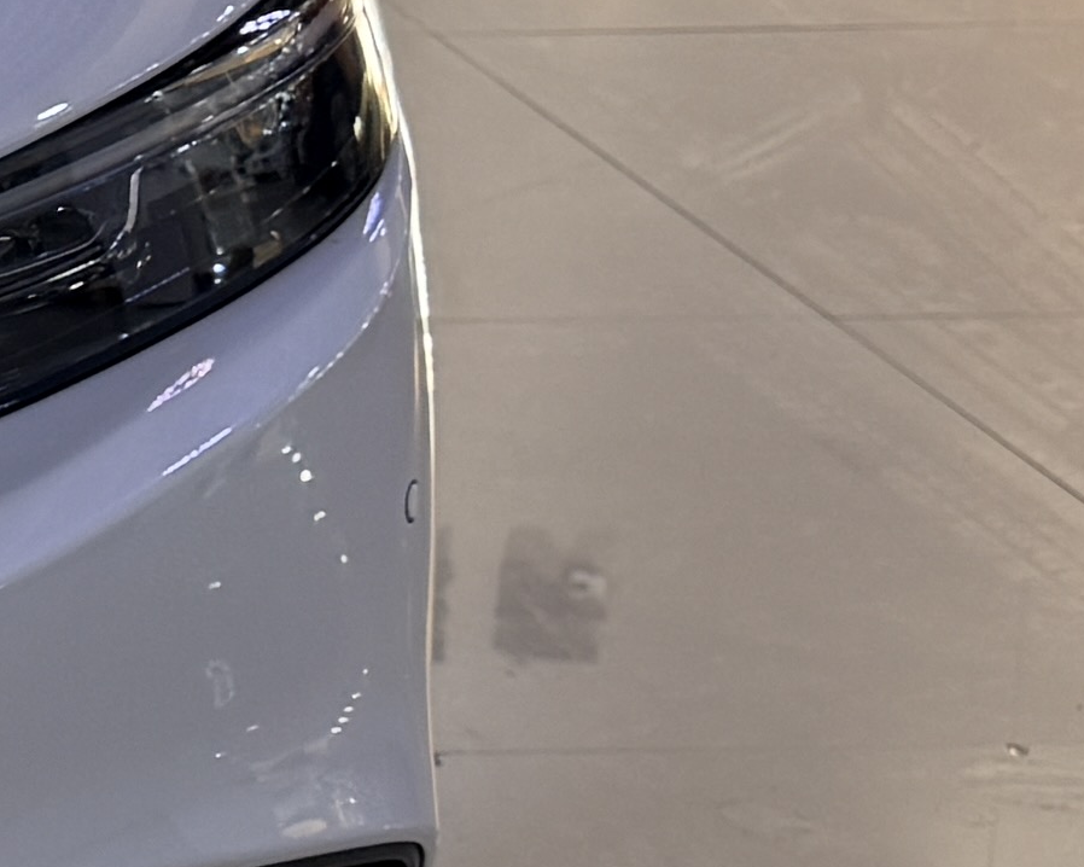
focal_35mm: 149
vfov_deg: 10.3
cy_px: 4
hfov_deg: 11.0
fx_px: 4779
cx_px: -1498
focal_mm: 6.76
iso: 160
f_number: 1.78
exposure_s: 1/121
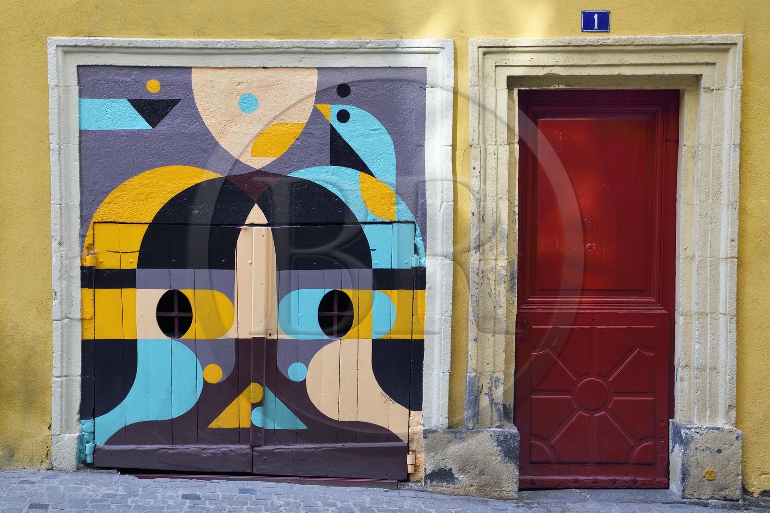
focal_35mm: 50
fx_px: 1069
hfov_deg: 39.6
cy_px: 256
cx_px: 385
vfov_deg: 27.0
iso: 800
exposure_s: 1/160
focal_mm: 50
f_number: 10
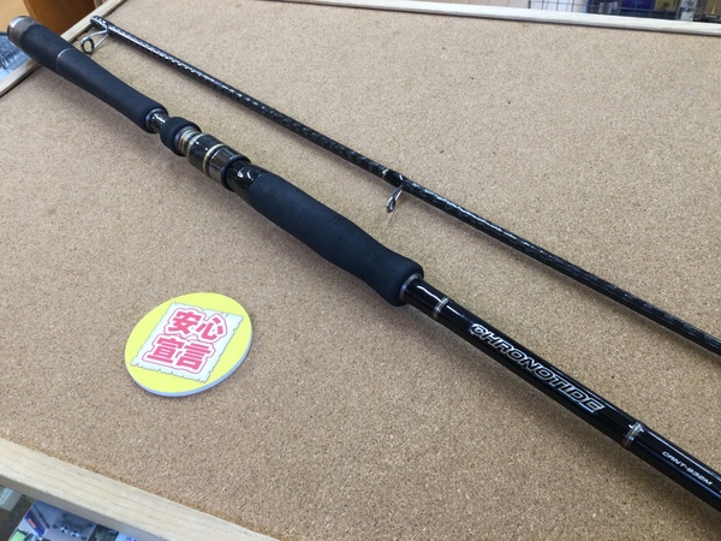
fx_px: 646
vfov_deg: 45.4
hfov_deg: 58.4
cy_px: 270
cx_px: 360
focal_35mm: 31
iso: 64
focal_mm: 3.3
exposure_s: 1/30
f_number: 2.4
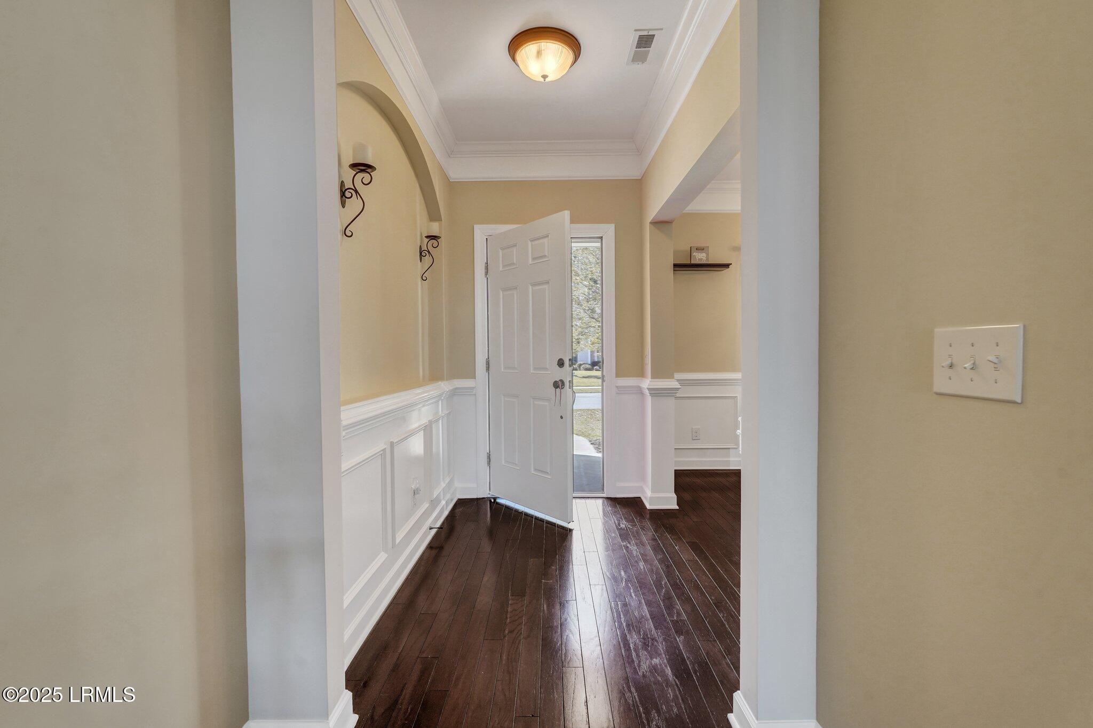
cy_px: 364
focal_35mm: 16
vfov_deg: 73.7
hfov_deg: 96.8
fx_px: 486
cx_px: 546
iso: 320
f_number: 9
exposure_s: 1/25
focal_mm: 16
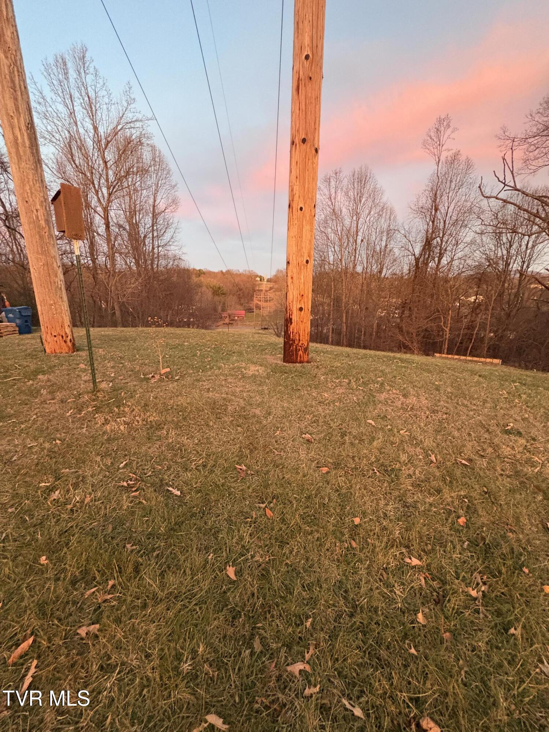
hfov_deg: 85.7
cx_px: 274
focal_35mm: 14
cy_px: 366
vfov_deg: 102.1
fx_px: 296
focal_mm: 2.22
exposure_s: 1/60
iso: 800
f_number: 2.2
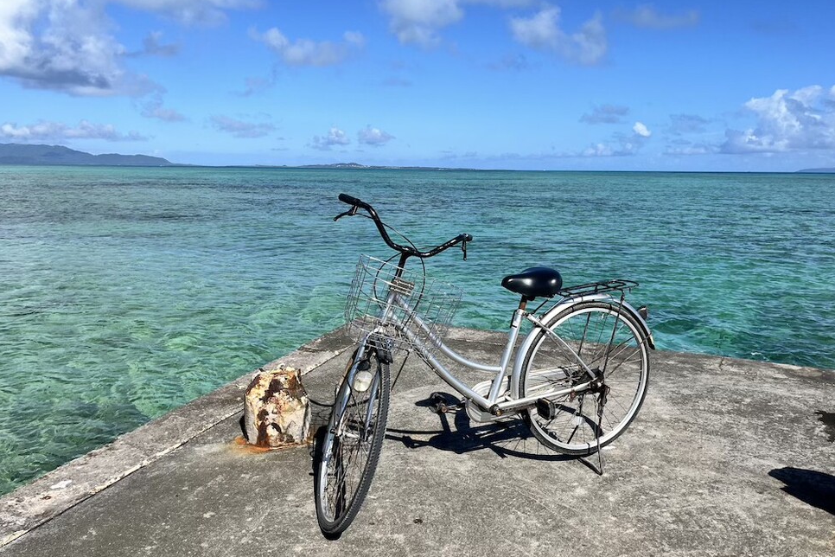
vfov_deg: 46.4
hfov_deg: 65.5
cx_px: 429
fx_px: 649
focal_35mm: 28
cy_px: 274
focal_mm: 5.1
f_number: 1.6
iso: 50
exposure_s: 1/4854
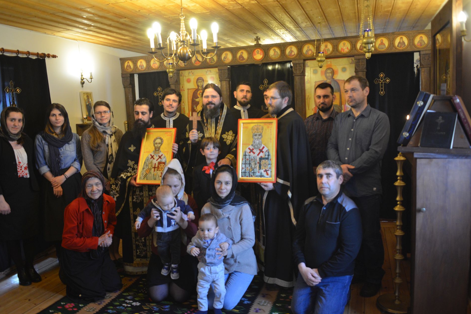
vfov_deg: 46.4
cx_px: 235
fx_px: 366
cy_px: 155
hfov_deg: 65.5
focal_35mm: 28
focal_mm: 18
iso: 800
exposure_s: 1/50
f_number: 3.5
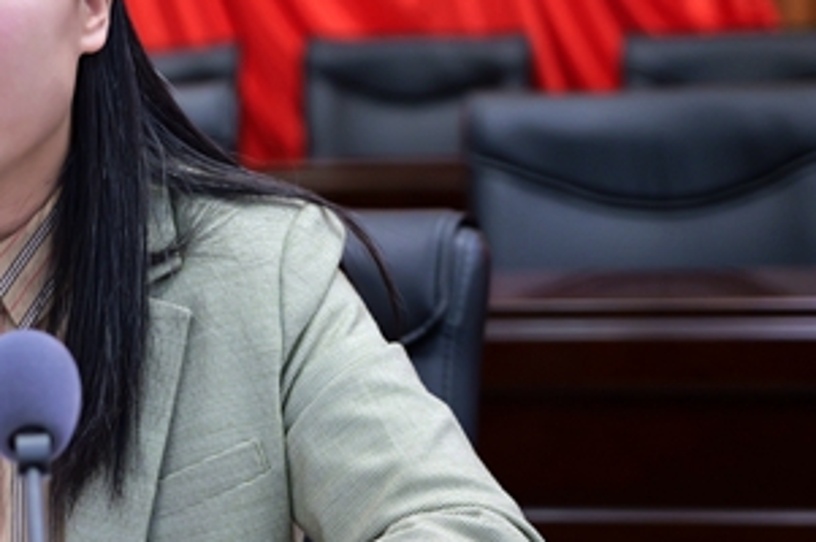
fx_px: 3011
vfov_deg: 10.3
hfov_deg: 15.0
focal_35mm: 133
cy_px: 253
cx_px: -81
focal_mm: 50
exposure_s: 1/125
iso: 1250
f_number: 2.8
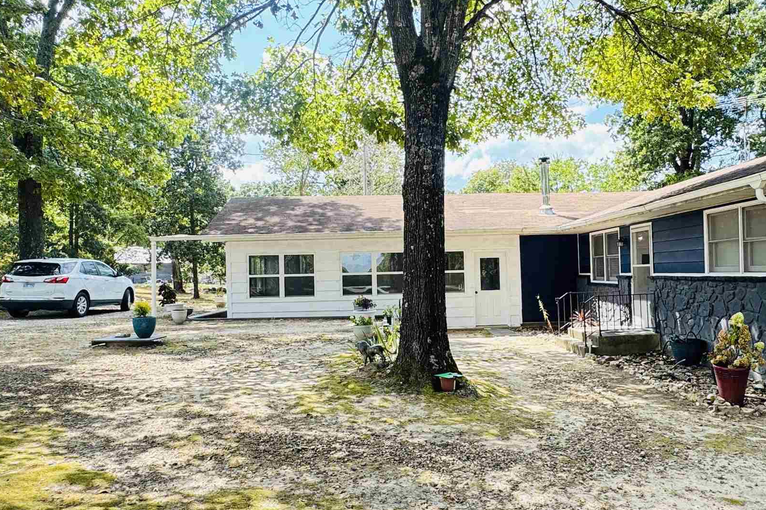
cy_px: 264
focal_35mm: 28
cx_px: 432
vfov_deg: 46.4
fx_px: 596
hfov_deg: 65.2
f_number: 2.2
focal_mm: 2.22
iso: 40
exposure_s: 1/174
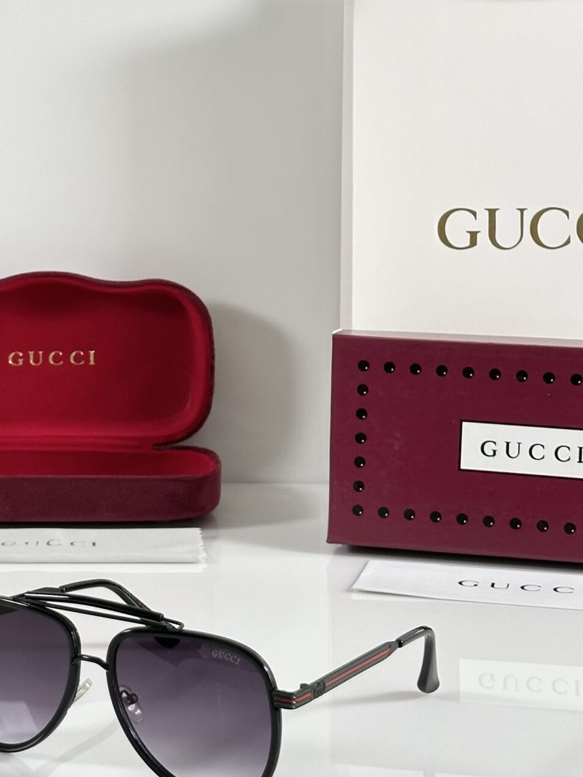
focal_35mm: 96
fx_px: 2156
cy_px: 259
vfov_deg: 20.4
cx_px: 99
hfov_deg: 15.3
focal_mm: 6.86
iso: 80
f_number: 1.78
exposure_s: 1/121
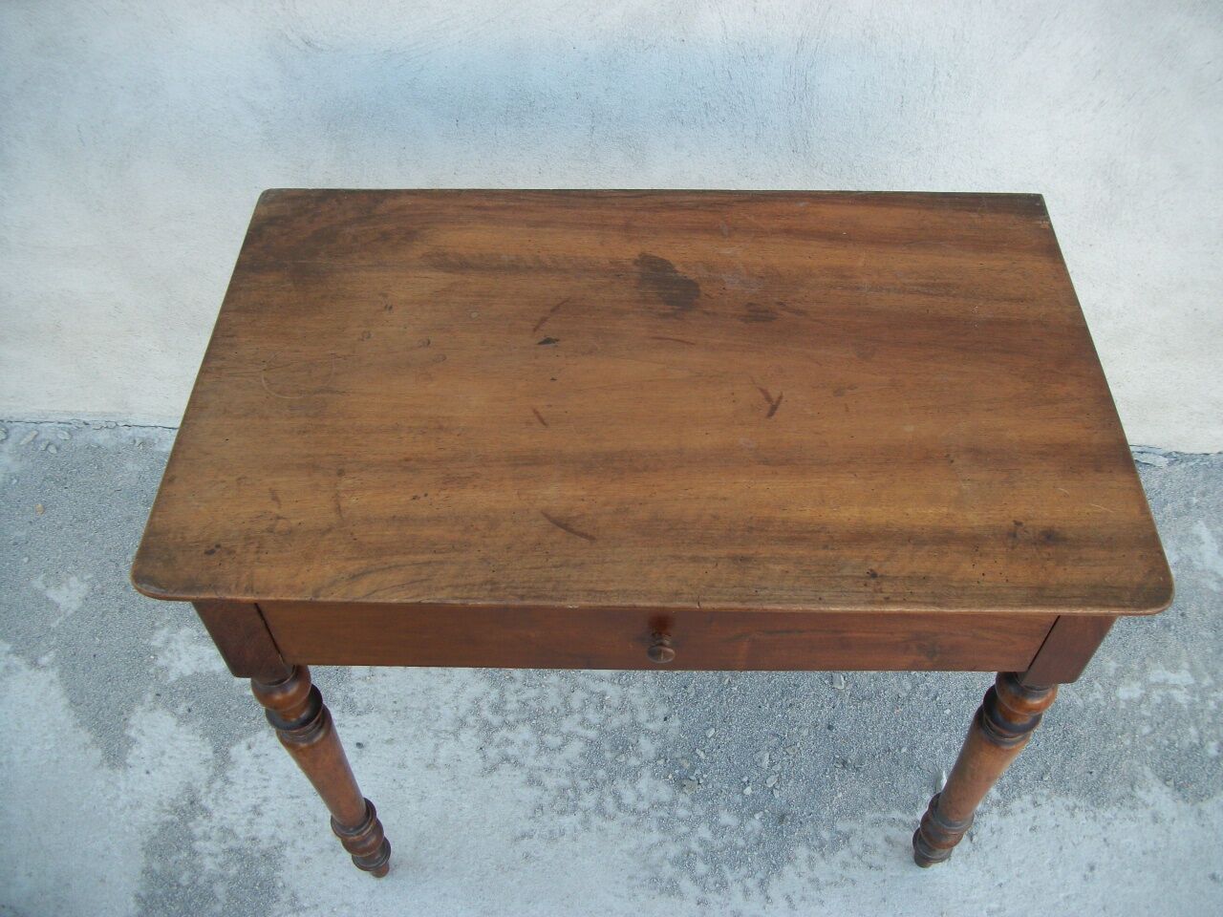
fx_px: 1131
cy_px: 458
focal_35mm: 32
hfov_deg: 56.8
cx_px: 612
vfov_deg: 44.2
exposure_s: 1/160
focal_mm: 5.7
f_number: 2.9
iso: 80
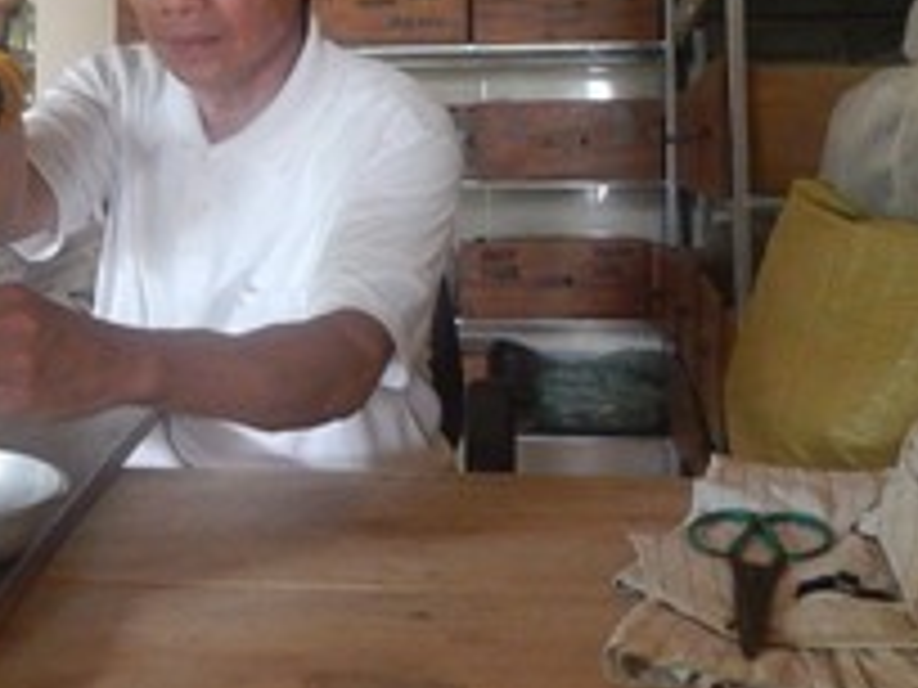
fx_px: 1326
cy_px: 101
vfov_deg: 28.3
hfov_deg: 38.2
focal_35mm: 50
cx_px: 446
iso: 200
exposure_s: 1/8
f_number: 3
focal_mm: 4
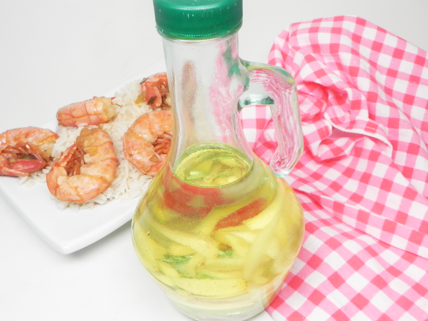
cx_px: 214
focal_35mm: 37
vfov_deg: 38.7
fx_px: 457
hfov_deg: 50.1
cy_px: 160
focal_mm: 6.6
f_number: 5.6
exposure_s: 1/31.3
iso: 354
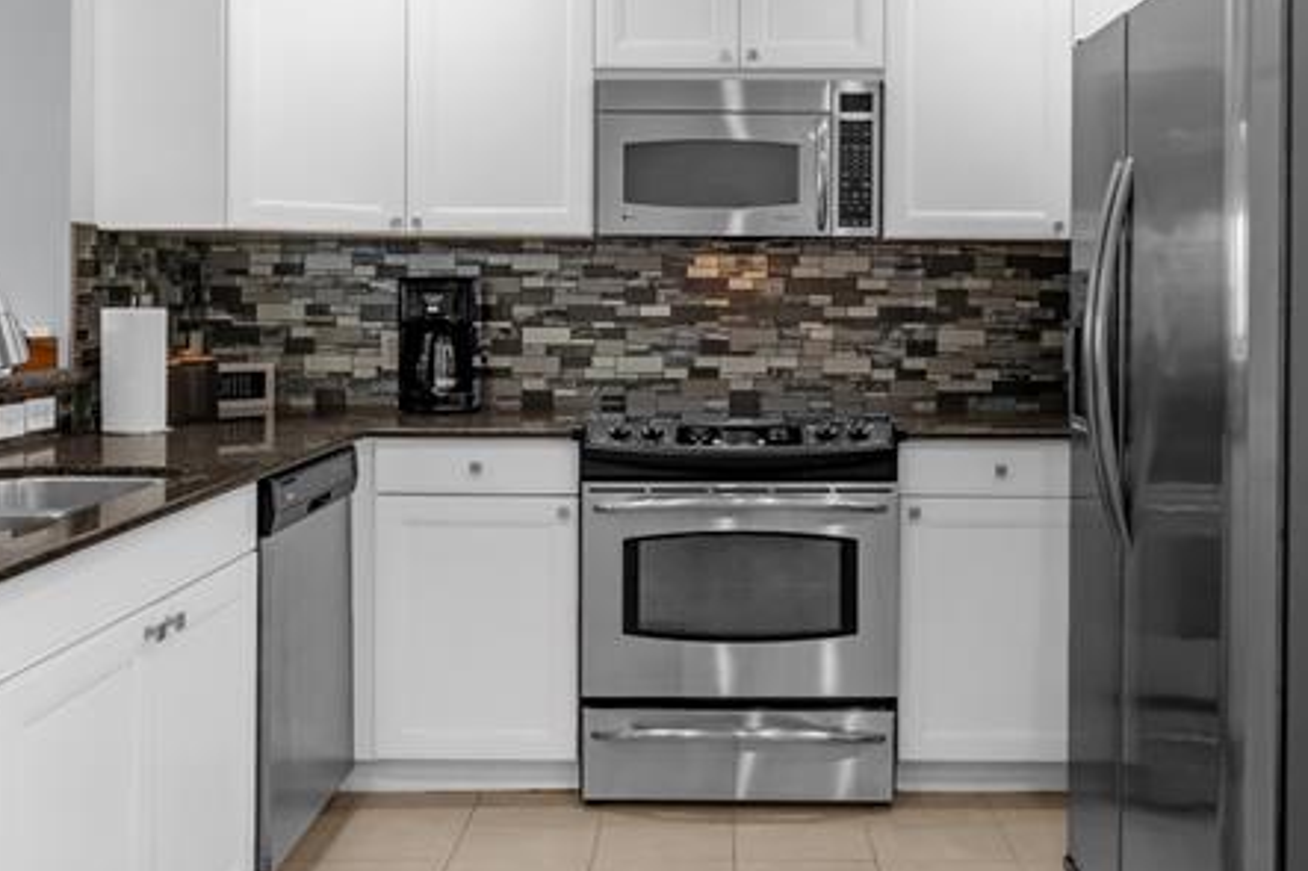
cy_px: 283
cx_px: 732
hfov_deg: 51.8
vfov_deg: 35.5
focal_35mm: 37
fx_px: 1344
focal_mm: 16
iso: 125
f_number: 4
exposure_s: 1/40
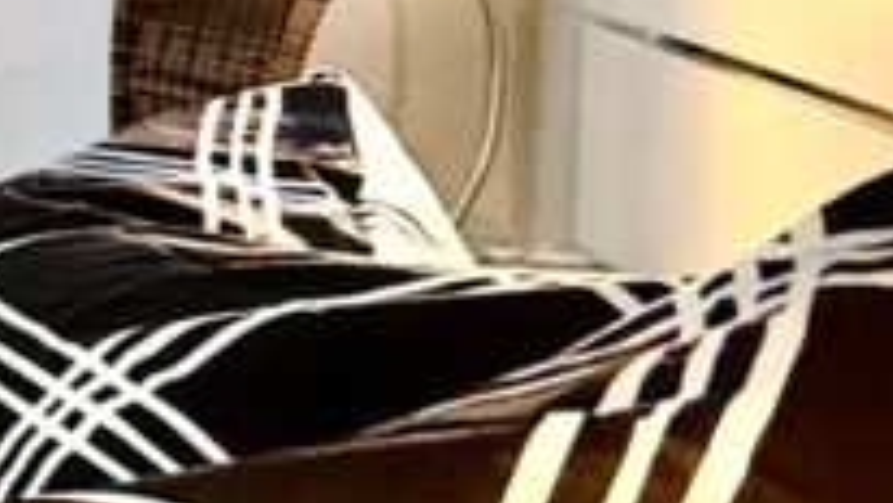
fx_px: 1800
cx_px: -1279
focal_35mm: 76
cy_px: -9
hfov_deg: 15.0
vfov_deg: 15.6
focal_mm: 2.22
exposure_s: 1/100
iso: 200
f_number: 2.2
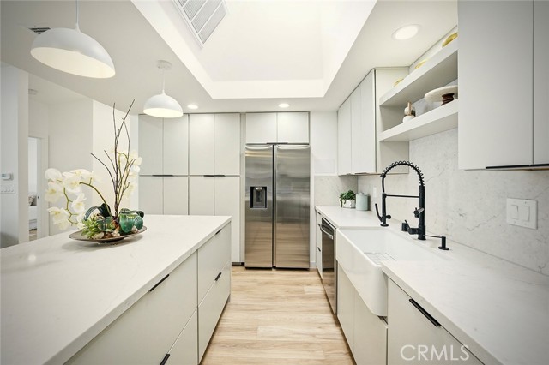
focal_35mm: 14
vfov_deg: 81.1
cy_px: 182
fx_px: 213
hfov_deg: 104.3
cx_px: 274
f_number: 5.6
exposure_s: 1/1250
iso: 1000
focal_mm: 14
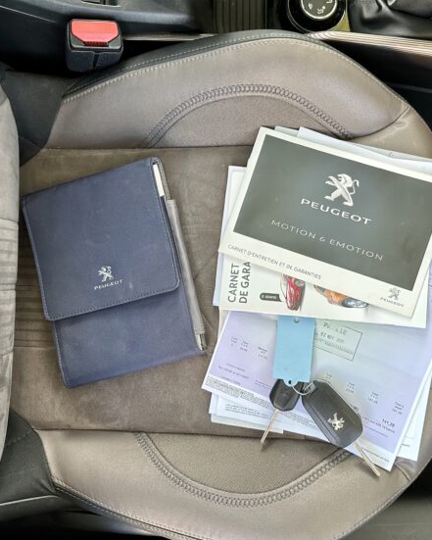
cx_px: 275
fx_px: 543
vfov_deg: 52.8
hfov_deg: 43.0
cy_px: 254
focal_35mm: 34
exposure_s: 1/121
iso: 160
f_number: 1.78
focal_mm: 6.86
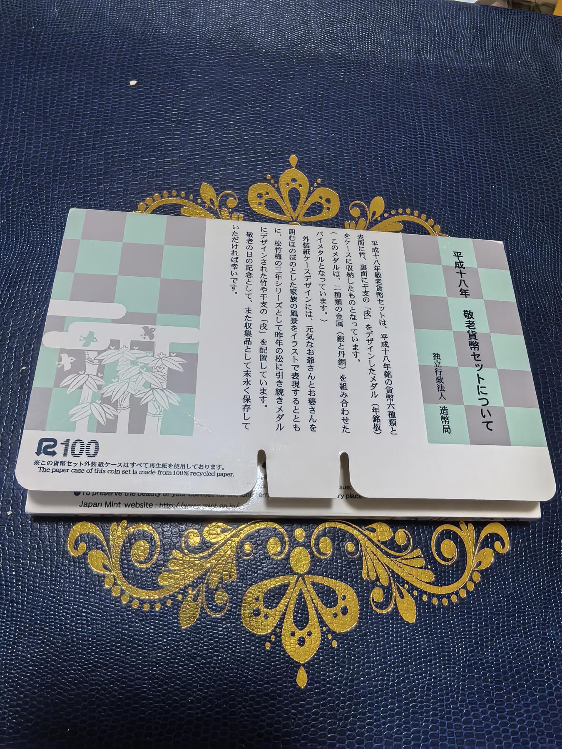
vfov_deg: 71.6
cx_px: 281
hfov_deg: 56.8
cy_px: 374
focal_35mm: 24
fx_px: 520
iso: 320
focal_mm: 1.68
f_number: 2.2
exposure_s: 1/25
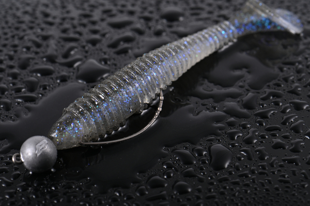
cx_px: 155
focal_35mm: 105
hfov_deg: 19.5
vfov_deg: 13.0
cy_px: 103
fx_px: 903
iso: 100
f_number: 13
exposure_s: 1/160
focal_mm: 105
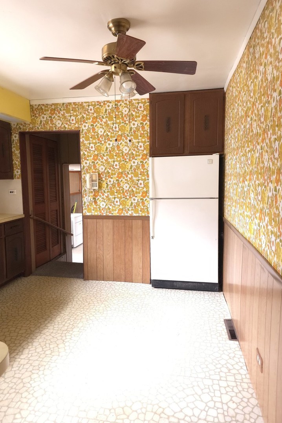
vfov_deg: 73.7
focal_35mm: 24
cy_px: 212
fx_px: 282
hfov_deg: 53.1
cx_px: 134
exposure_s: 1/30
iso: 800
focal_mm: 6.3
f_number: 1.7
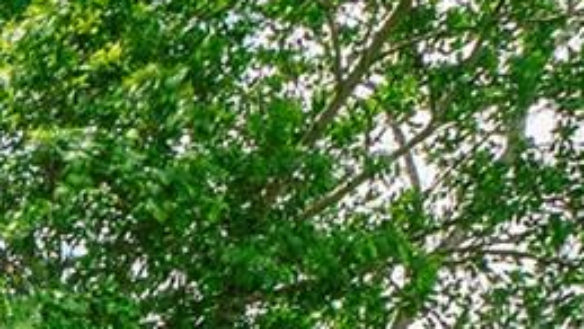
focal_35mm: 124
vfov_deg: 7.8
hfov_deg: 13.7
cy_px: 1146
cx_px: -708
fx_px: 1921
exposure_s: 1/80
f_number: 11
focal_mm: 10
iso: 100
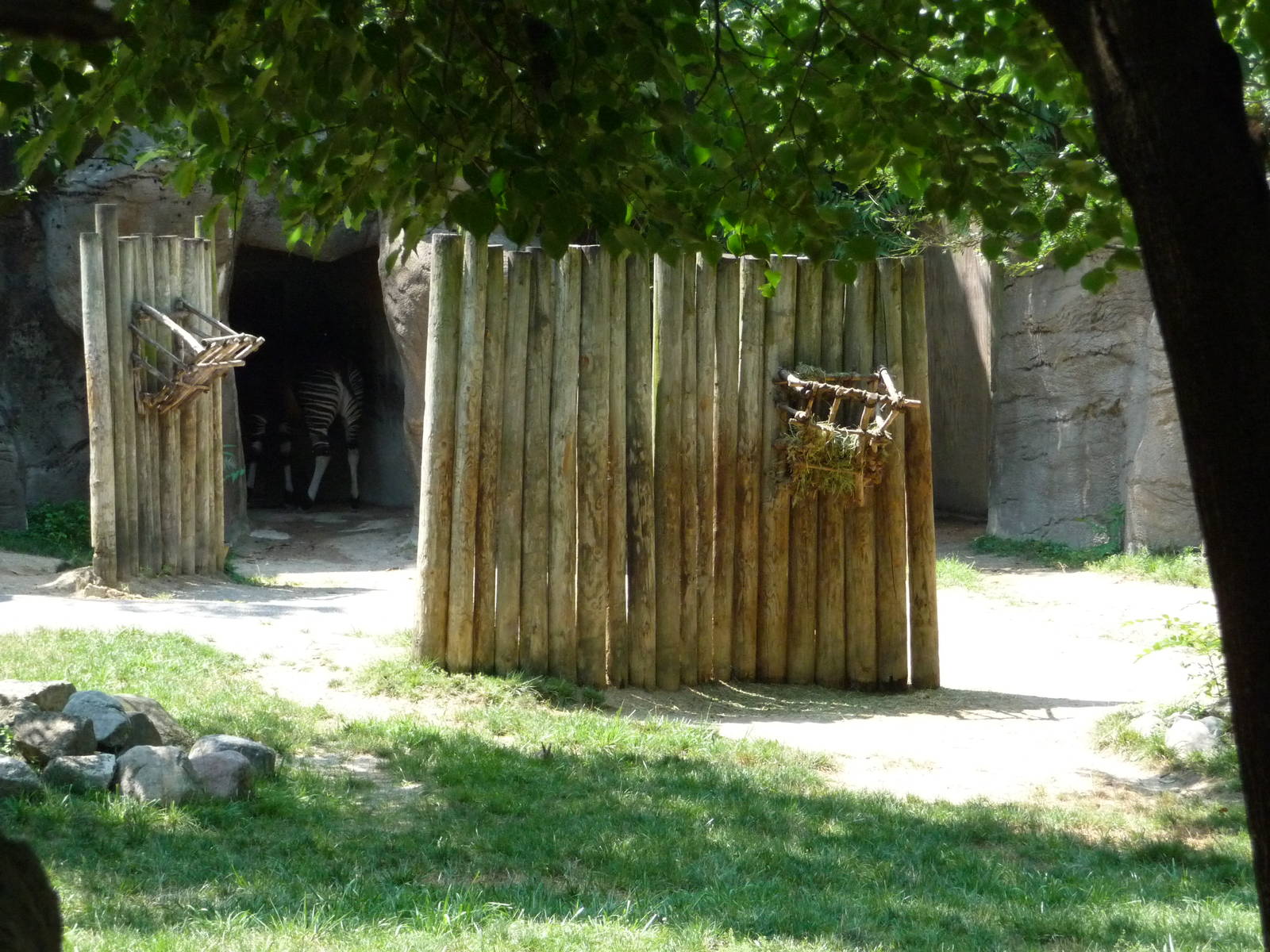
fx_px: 4366
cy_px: 476
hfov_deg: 16.6
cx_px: 635
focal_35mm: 119
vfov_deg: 12.5
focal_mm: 20.3
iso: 400
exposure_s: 1/320
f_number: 4.7
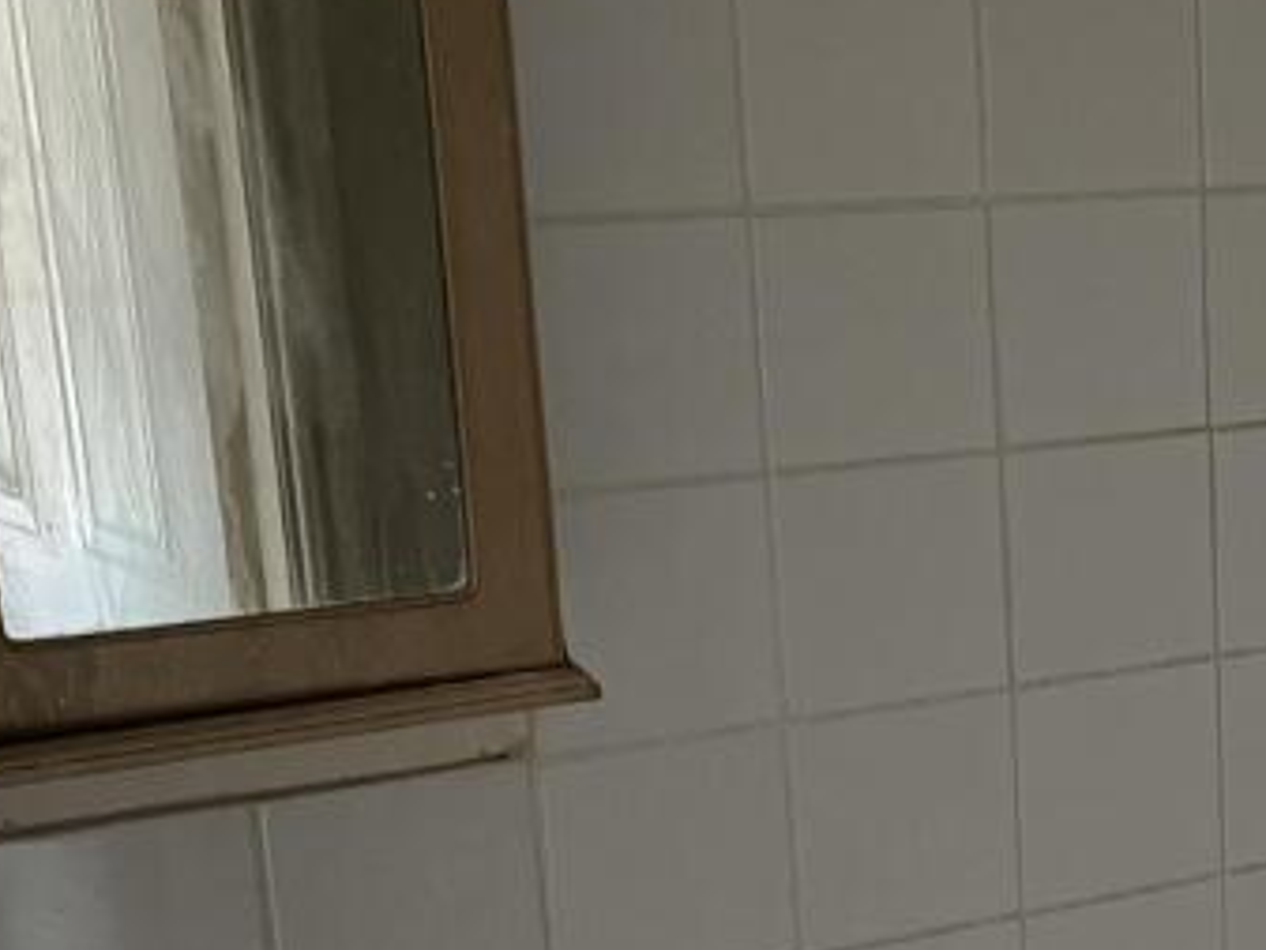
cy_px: 789
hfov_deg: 23.0
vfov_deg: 18.5
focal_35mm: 79
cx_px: 1446
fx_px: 2890
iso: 1000
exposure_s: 1/30
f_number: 1.6
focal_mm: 5.1
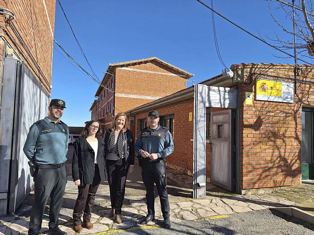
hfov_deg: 73.9
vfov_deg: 58.9
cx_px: 157
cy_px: 118
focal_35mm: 23
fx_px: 209
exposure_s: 1/2092
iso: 40
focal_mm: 5.5
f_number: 1.8
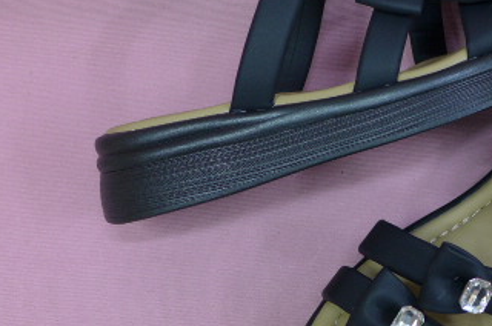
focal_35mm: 70
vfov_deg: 19.4
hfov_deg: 27.7
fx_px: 955
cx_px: 452
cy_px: 172
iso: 160
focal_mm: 6.9
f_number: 1.6
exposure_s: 1/60
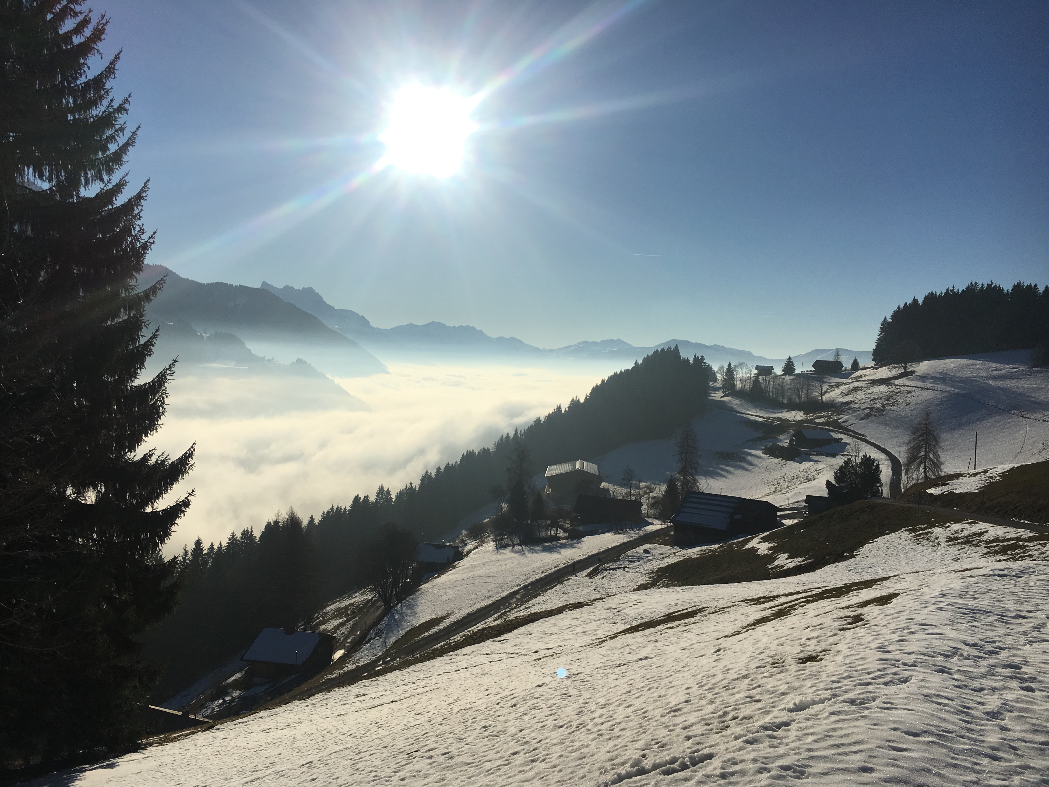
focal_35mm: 30
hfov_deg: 60.0
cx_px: 508
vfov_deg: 46.8
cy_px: 398
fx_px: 909
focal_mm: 4.15
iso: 25
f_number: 2.2
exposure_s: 1/9615
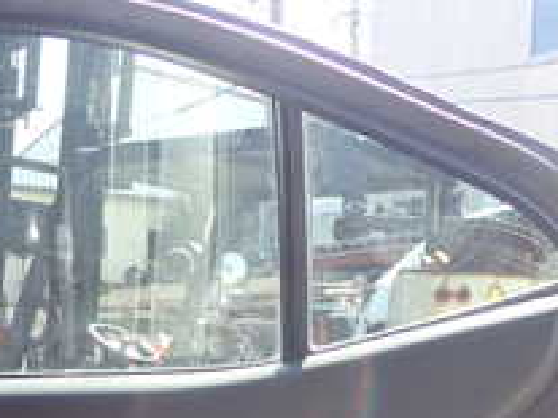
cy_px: 477
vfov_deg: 16.4
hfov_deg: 22.1
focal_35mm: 87
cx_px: 75
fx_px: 1402
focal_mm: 5.4
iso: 100
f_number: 3.2
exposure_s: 1/160
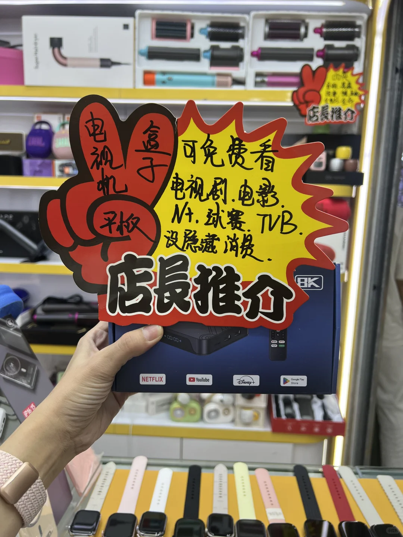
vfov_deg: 67.3
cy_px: 268
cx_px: 202
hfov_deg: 53.1
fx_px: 404
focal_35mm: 26
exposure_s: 1/394
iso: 50
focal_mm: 5.7
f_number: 1.5
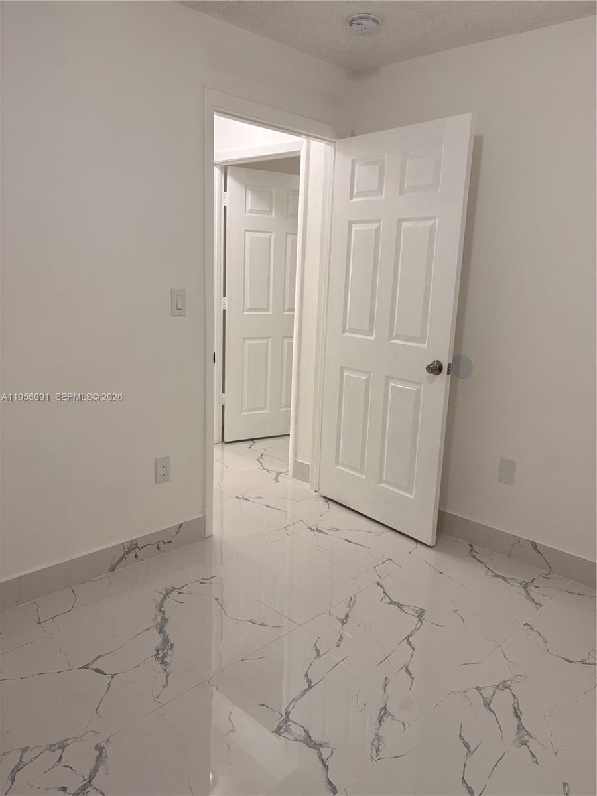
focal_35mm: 26
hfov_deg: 53.1
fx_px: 598
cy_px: 398
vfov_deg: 67.3
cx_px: 298
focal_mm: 5.96
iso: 64
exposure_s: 1/120
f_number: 1.6
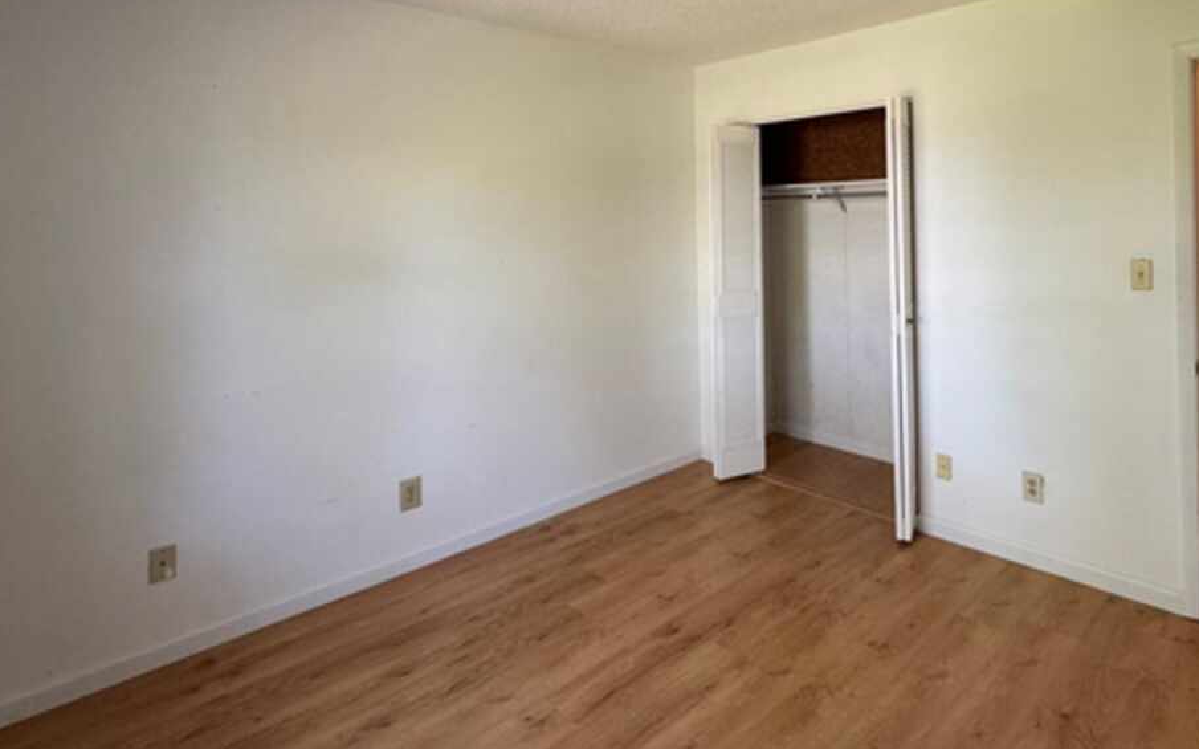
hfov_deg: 81.1
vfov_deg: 55.4
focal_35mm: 21
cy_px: 221
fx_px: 686
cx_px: 730
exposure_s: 1/99
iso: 250
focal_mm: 2.22
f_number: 2.2
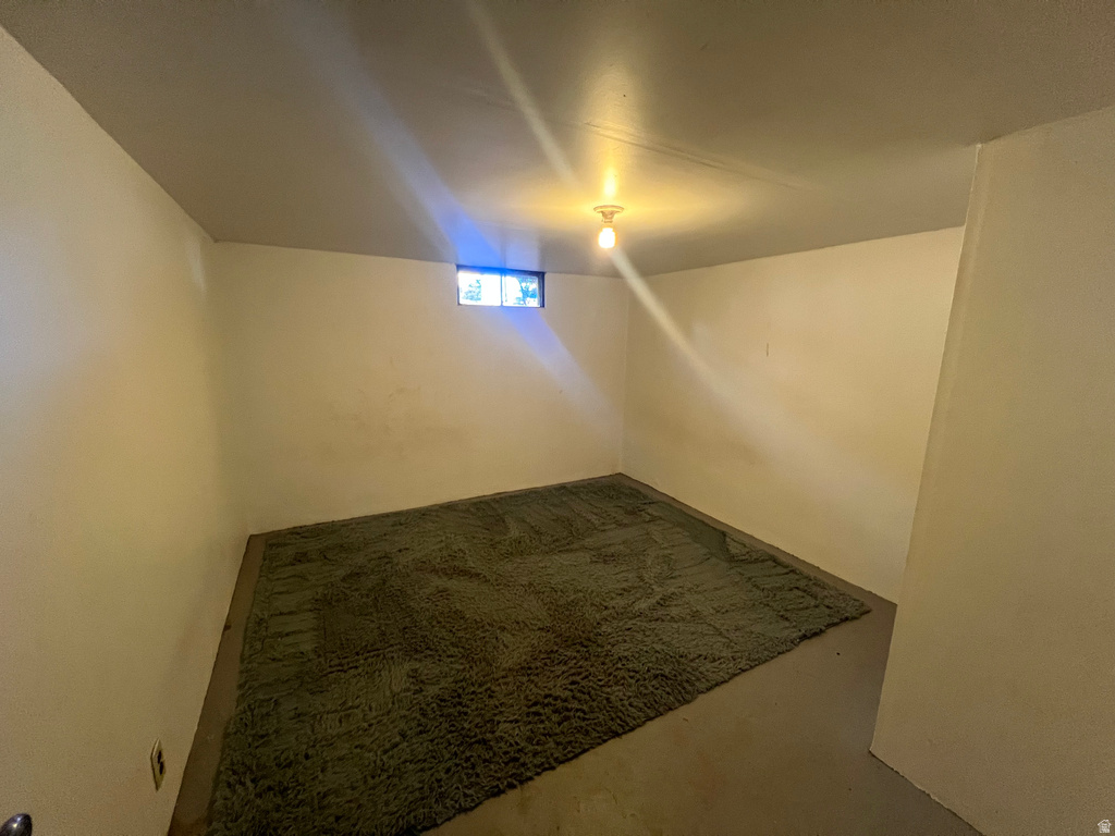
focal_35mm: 13
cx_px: 558
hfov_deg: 106.2
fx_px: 419
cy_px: 418
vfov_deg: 89.9
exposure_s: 1/60
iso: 500
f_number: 1.8
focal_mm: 1.57
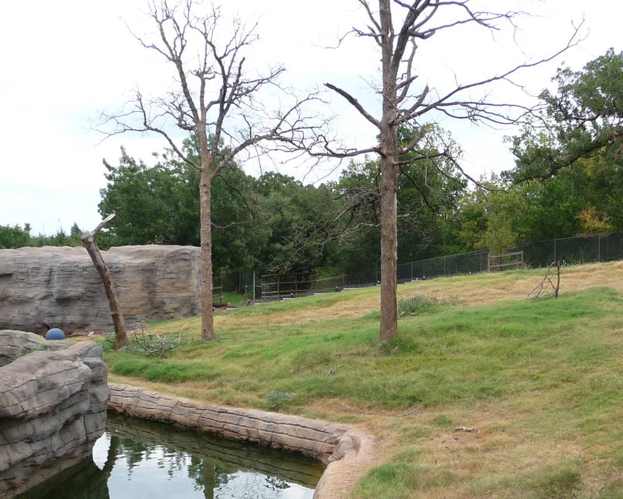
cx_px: 377
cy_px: 382
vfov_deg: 27.7
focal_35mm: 54
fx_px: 996
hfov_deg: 34.6
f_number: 3.3
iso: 125
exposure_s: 1/500
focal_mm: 4.7
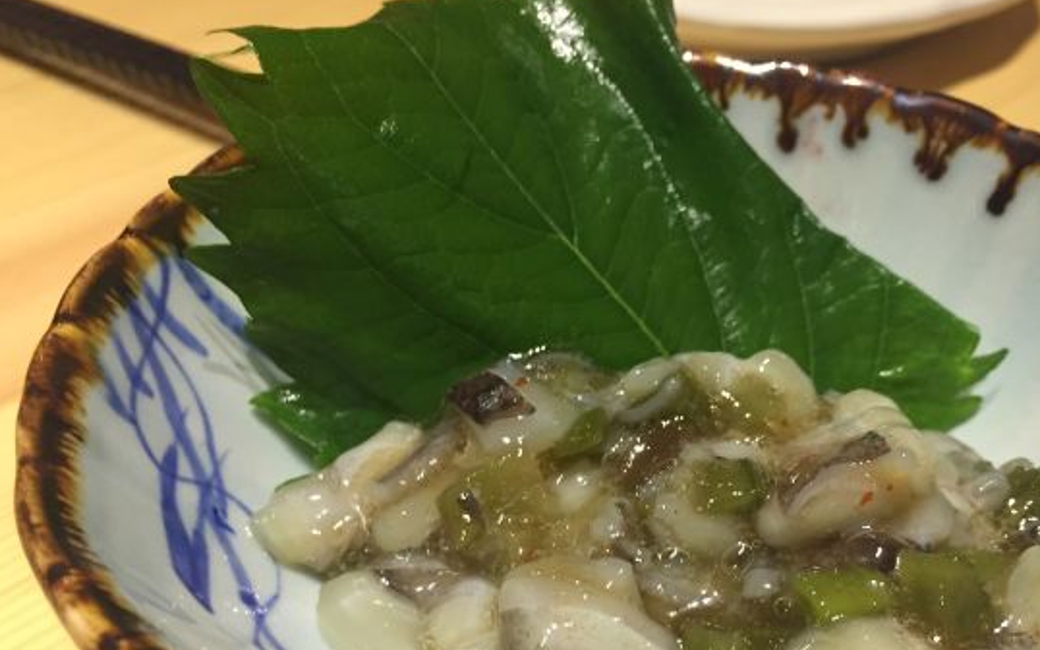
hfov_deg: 48.8
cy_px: 485
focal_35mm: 40
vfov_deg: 31.4
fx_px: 1133
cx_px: 657
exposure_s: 1/33
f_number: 2.2
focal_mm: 4.15
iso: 125
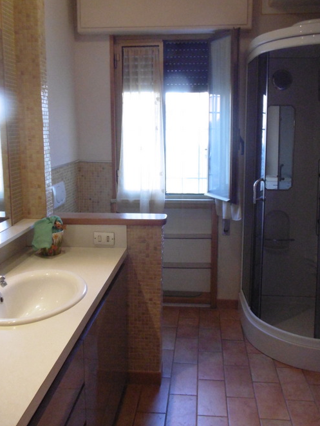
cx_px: 163
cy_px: 188
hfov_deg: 40.7
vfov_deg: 52.5
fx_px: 432
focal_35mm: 35
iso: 320
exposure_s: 1/60
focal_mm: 5.3
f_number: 3.2
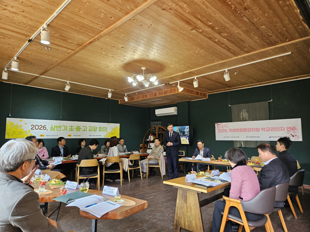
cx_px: 155
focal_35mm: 23
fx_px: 206
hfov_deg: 73.9
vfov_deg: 58.9
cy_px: 116
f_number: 1.8
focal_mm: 5.4
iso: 250
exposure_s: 1/120
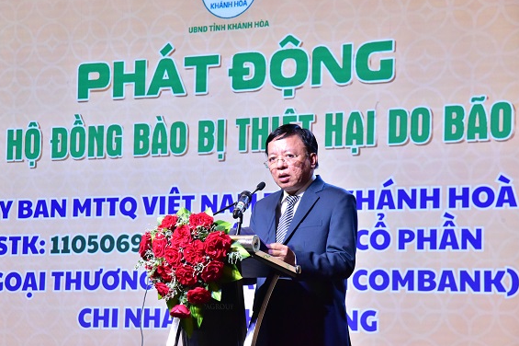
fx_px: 1715
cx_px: 246
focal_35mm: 119
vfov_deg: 11.5
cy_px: 179
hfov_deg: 17.2
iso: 4000
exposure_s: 1/125
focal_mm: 112
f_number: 8
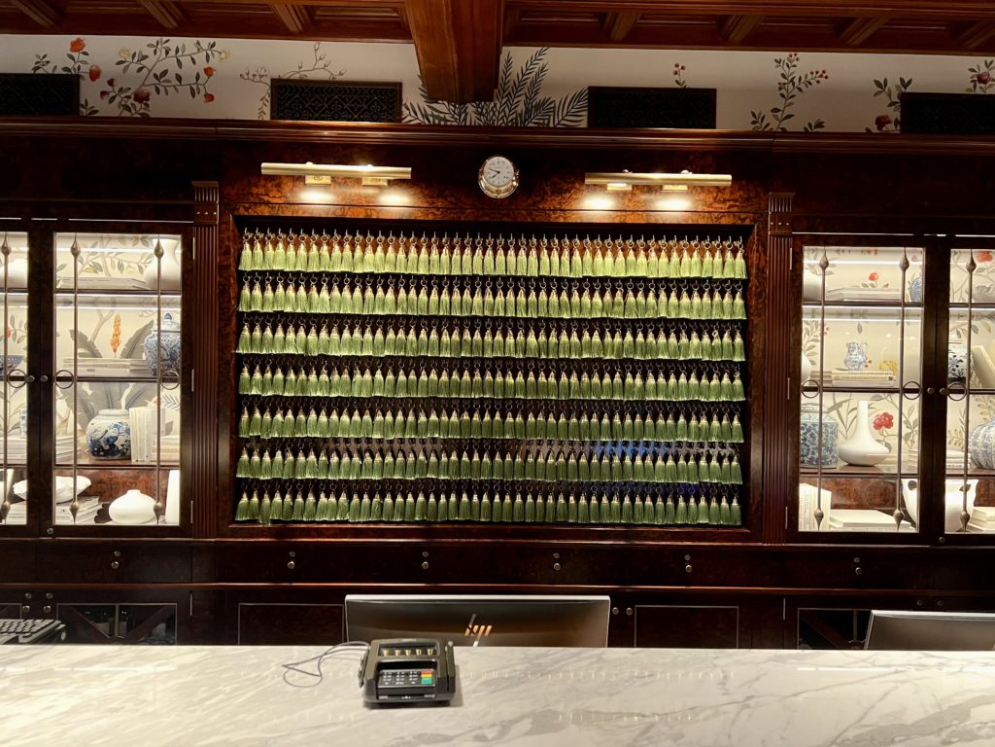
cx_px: 498
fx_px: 747
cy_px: 374
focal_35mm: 26
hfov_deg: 67.3
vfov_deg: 53.1
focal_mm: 5.7
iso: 400
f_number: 1.5
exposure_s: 1/40
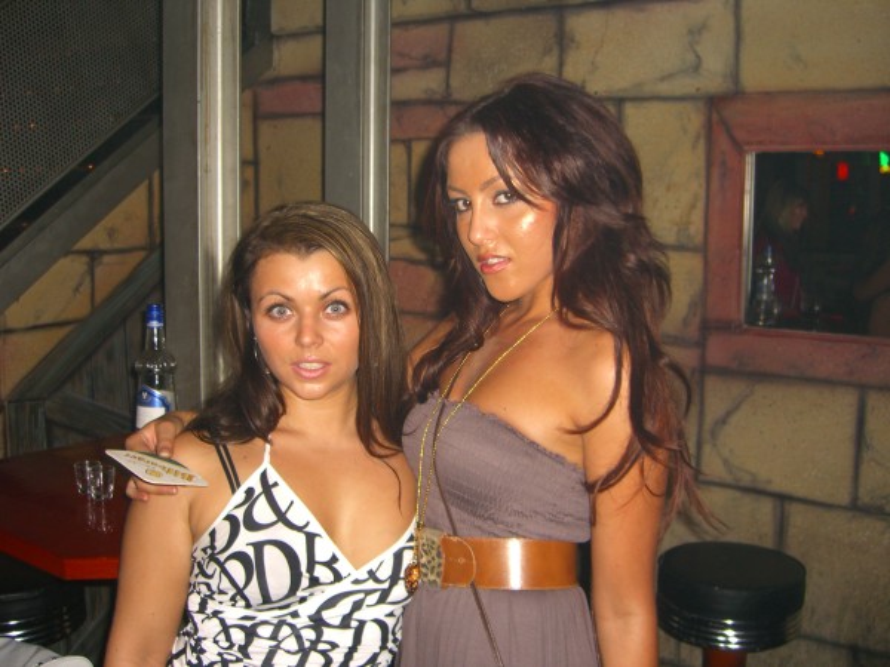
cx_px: 445
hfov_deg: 49.0
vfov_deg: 37.7
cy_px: 334
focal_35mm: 38
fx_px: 977
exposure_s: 1/60
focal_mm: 7.9
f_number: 2.8
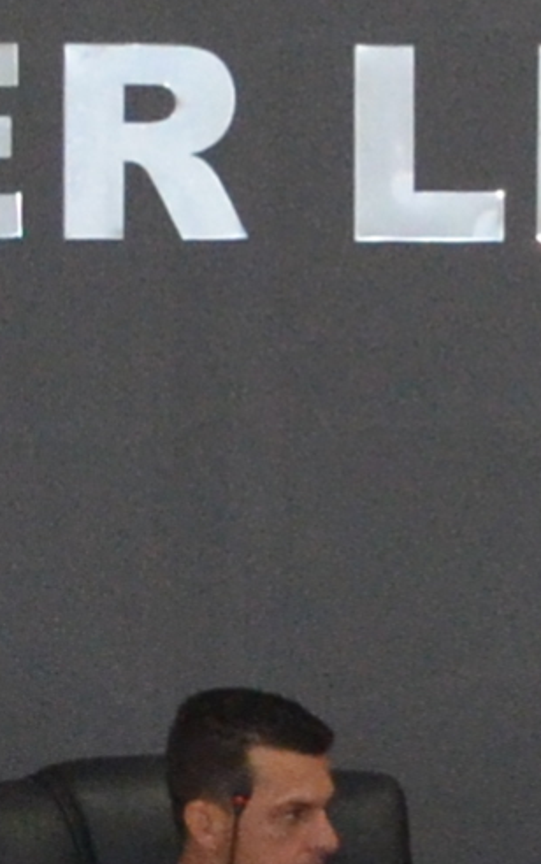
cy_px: 748
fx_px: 10441
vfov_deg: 4.7
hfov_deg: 3.0
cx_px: 933
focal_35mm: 443
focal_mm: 29
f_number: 4.5
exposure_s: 1/60
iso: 1600
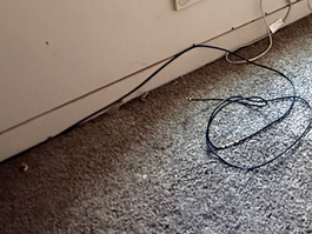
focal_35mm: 54
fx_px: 487
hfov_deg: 30.0
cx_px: 381
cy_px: -123
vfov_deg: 22.1
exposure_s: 1/40
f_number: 2.2
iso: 1250
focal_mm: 2.22
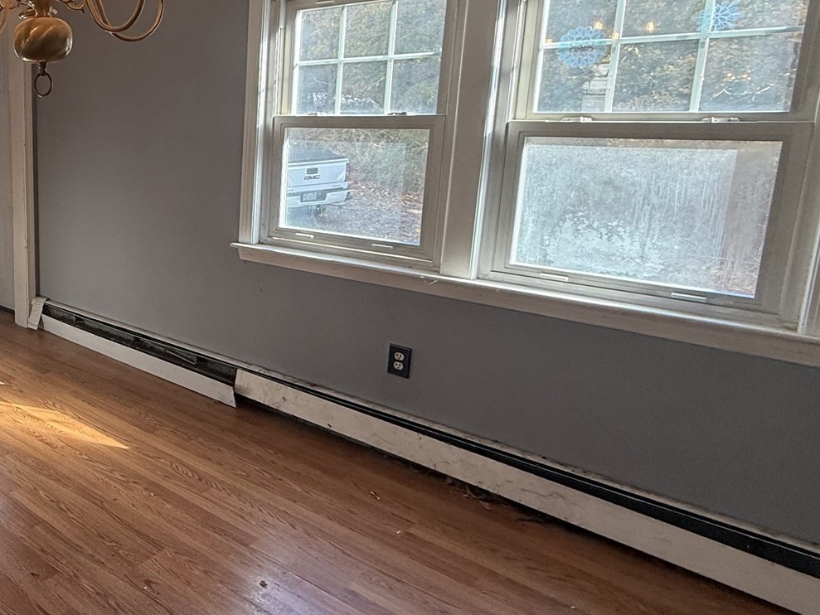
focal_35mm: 29
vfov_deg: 47.7
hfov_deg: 50.7
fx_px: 687
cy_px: 225
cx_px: 14
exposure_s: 1/120
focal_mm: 2.22
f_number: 2.2
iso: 100
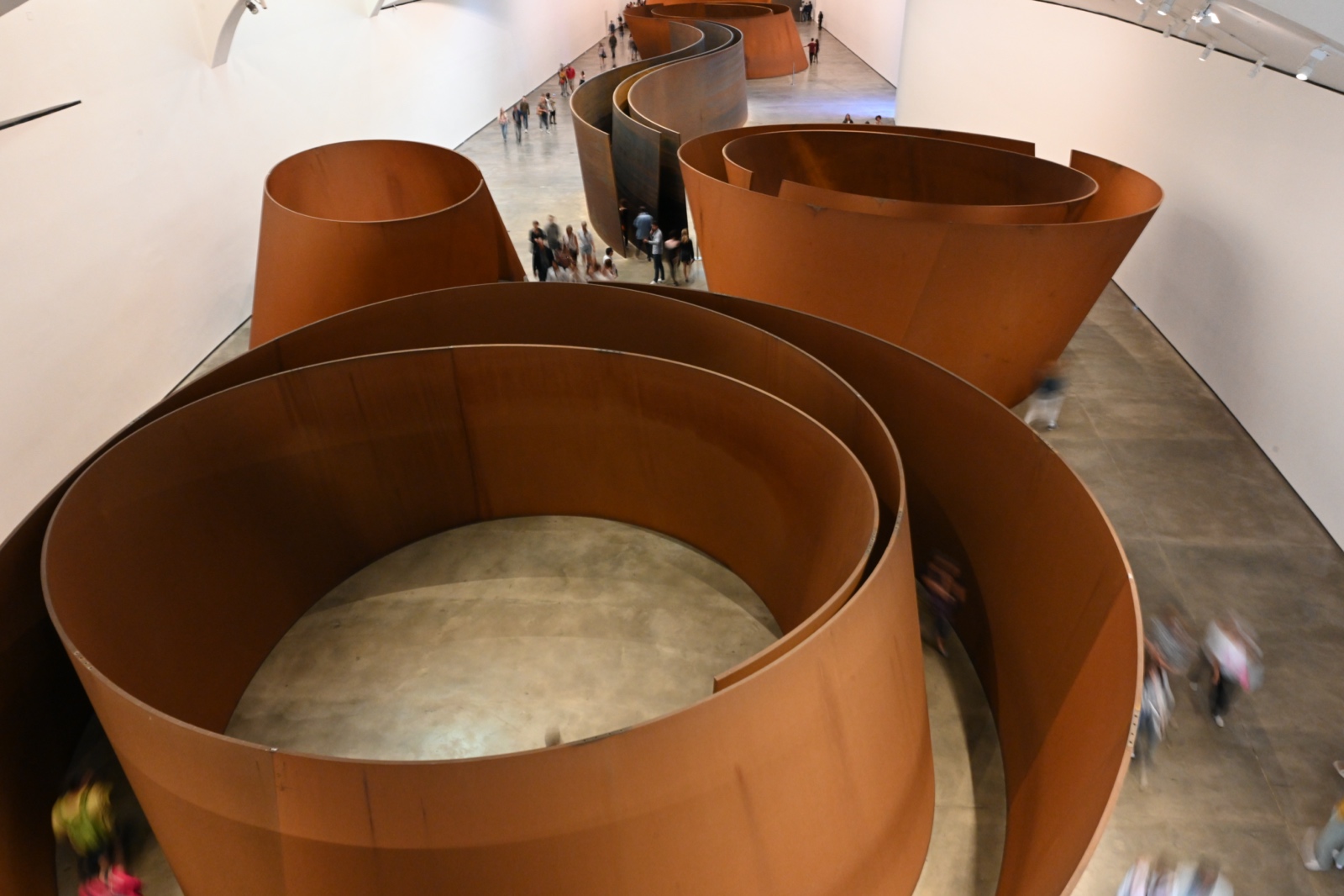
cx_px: 672
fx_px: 896
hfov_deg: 73.8
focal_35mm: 24
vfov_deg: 53.1
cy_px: 448
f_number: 16
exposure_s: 1/2
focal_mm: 24
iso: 3200
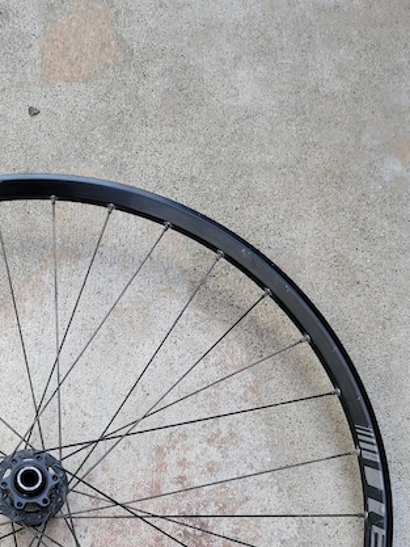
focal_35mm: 46
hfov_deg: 30.1
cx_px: 37
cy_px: 510
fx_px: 726
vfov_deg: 38.0
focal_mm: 6.7
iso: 25
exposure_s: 1/120
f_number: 1.8
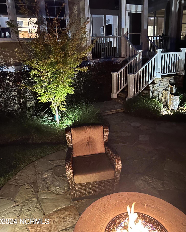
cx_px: 92
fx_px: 193
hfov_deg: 51.5
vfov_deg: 62.1
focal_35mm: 28
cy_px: 105
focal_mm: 5.7
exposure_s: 1/15
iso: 1250
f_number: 1.5
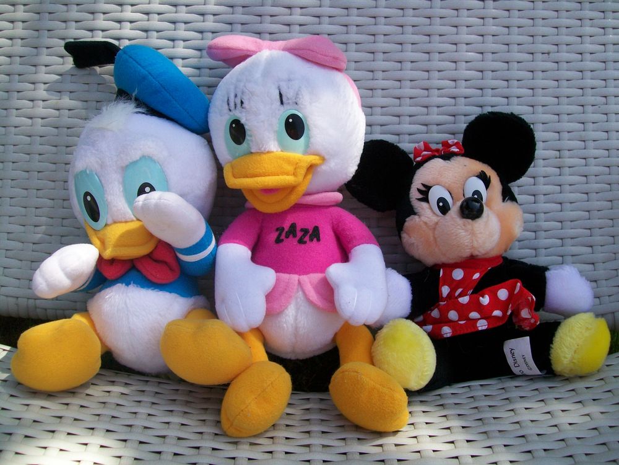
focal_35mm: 36
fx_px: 644
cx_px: 310
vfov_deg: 39.7
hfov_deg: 51.4
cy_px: 232
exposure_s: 1/500
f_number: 2.7
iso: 64
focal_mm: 6
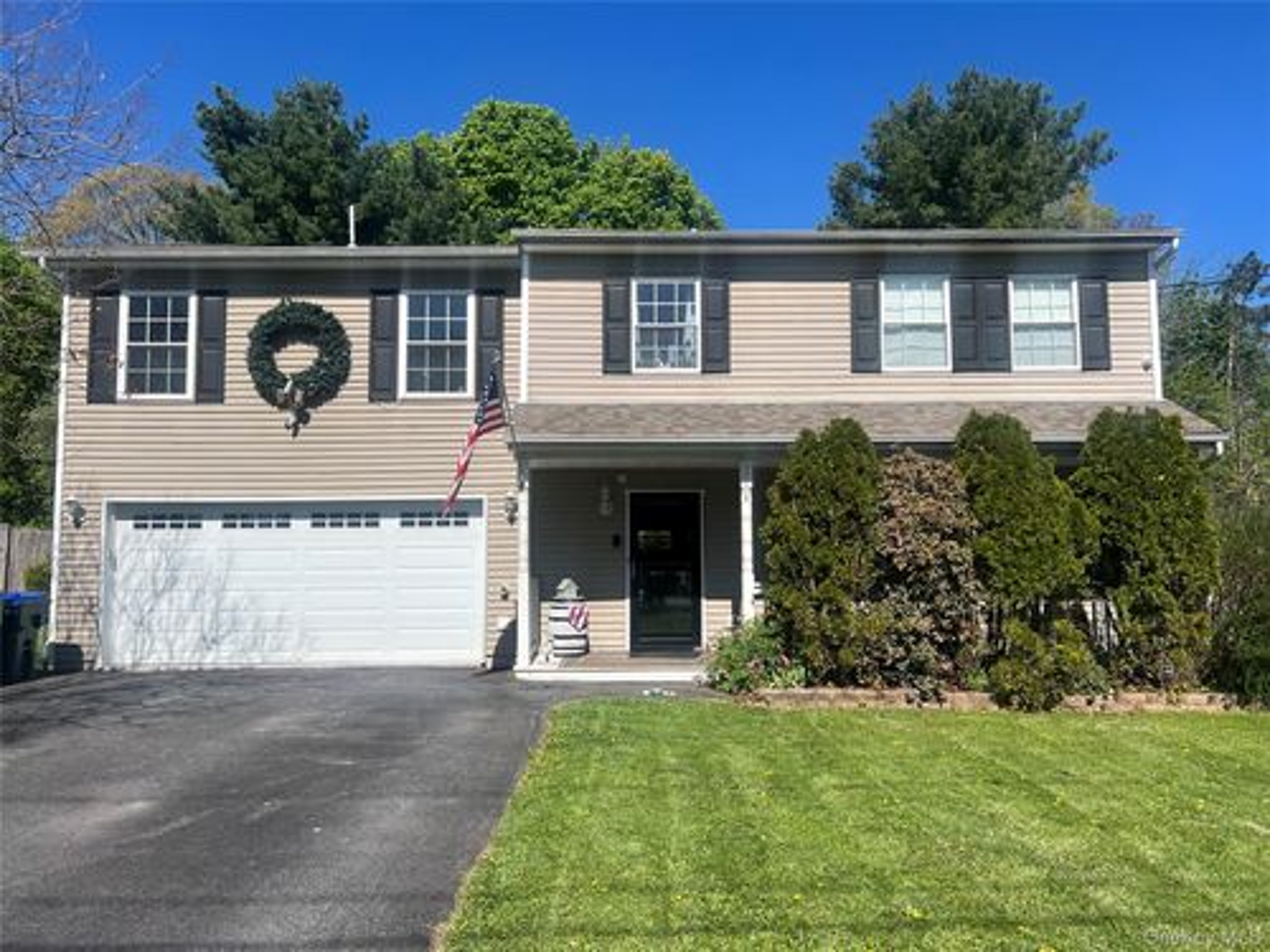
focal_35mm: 26
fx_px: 954
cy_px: 476
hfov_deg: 67.3
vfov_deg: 53.1
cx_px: 635
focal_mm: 5.7
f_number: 1.5
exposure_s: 1/5587
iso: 50
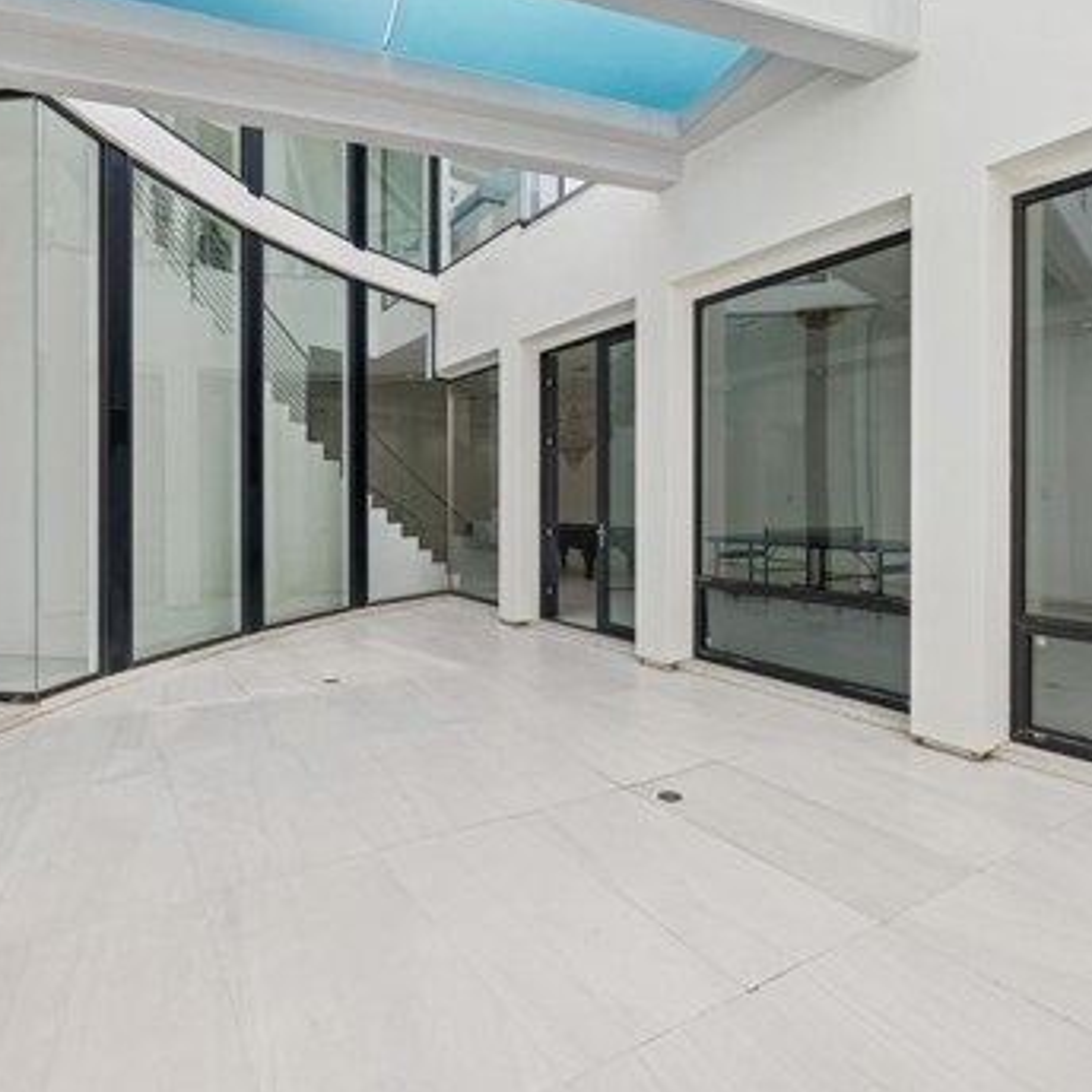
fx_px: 678
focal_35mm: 19
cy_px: 509
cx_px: 508
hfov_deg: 77.6
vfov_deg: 77.6
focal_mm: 12
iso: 100
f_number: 8
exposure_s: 1/125
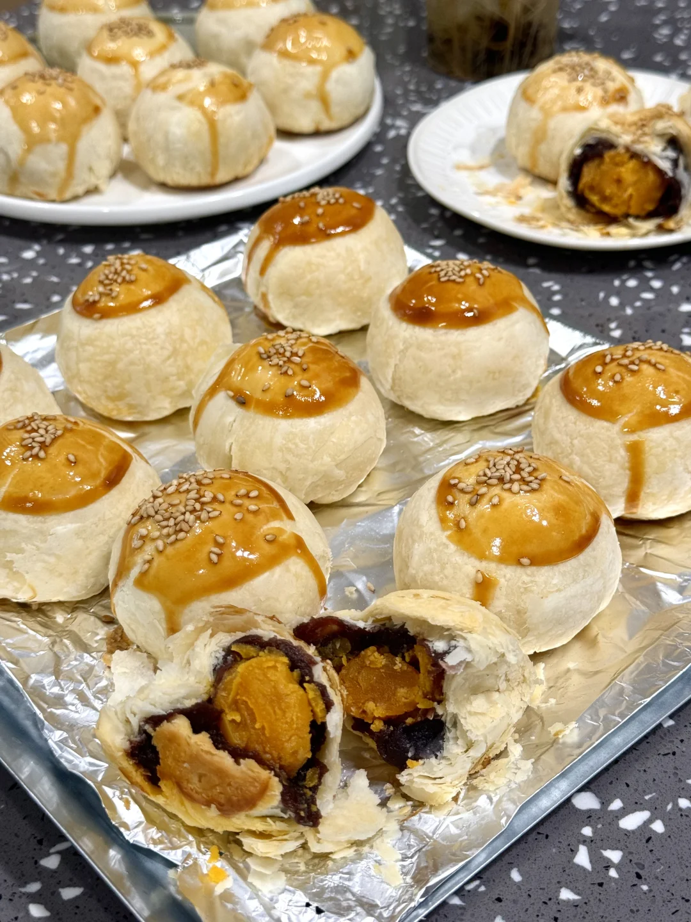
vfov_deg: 39.7
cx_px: 346
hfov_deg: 30.3
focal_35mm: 48
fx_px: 1278
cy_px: 461
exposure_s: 1/50
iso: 64
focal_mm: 6.76
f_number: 1.78
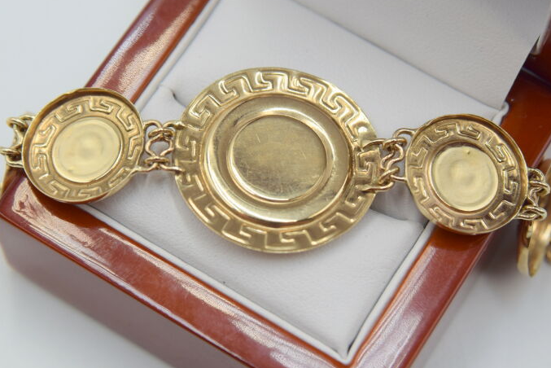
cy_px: 177
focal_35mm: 145
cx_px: 267
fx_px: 2214
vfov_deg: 9.5
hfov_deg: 14.2
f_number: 8
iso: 360
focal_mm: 85
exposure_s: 1/250
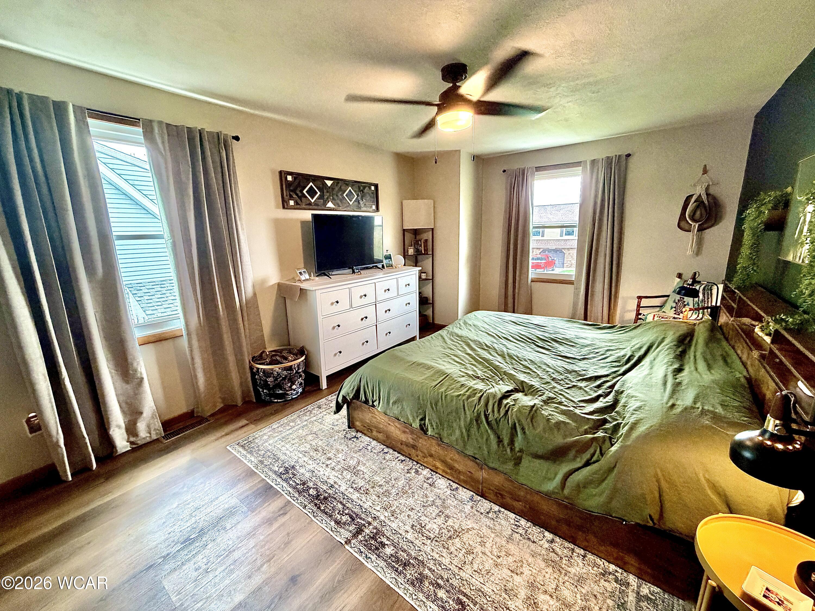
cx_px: 408
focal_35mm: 14
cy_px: 306
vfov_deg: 85.7
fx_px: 330
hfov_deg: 102.1
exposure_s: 1/60
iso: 400
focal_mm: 2.22
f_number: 2.2
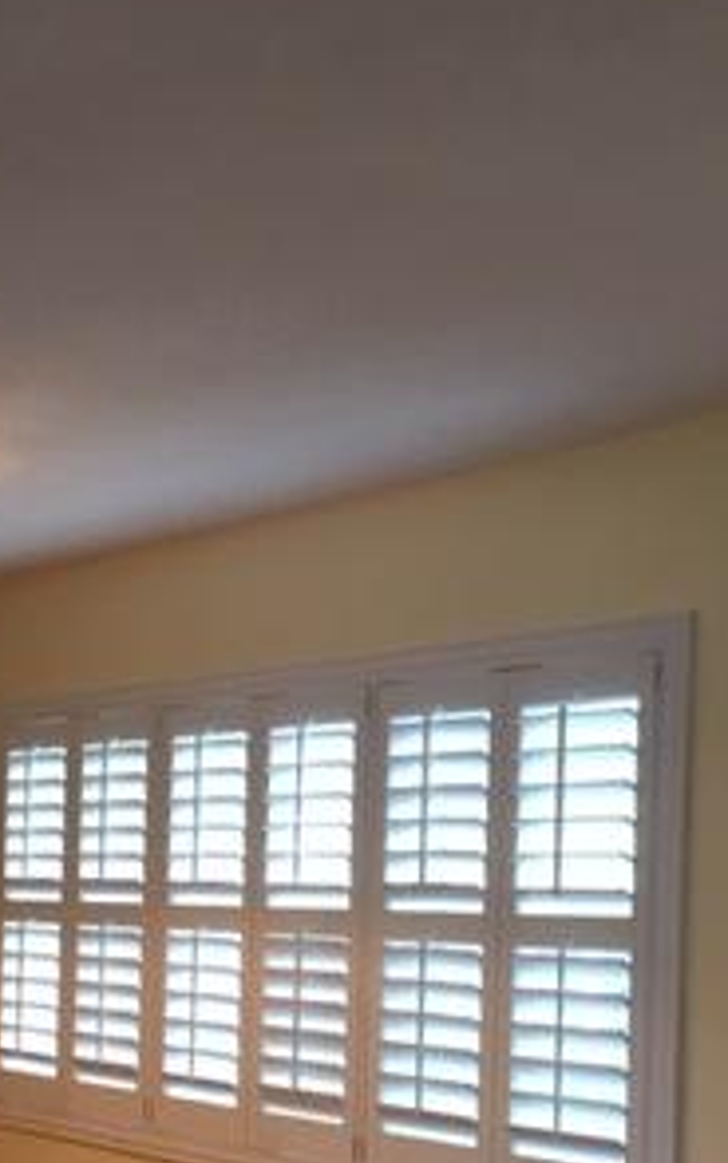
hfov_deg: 18.9
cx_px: 4
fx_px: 2125
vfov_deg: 30.0
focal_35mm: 67
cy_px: 894
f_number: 2.2
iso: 80
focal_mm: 4.15
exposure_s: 1/30
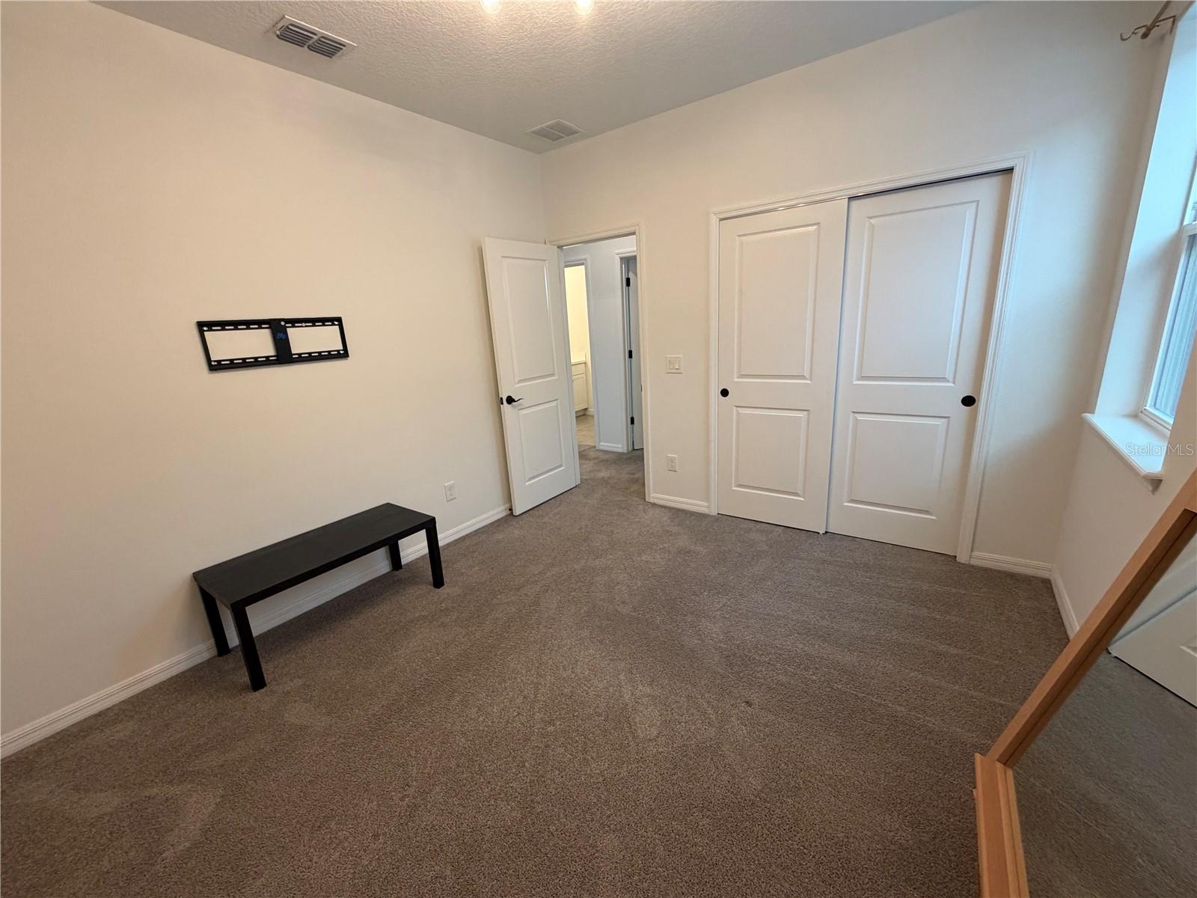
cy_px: 449
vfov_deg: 85.7
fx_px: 484
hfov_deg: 102.1
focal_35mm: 14
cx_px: 598
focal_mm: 2.22
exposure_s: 1/120
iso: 250
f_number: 2.2
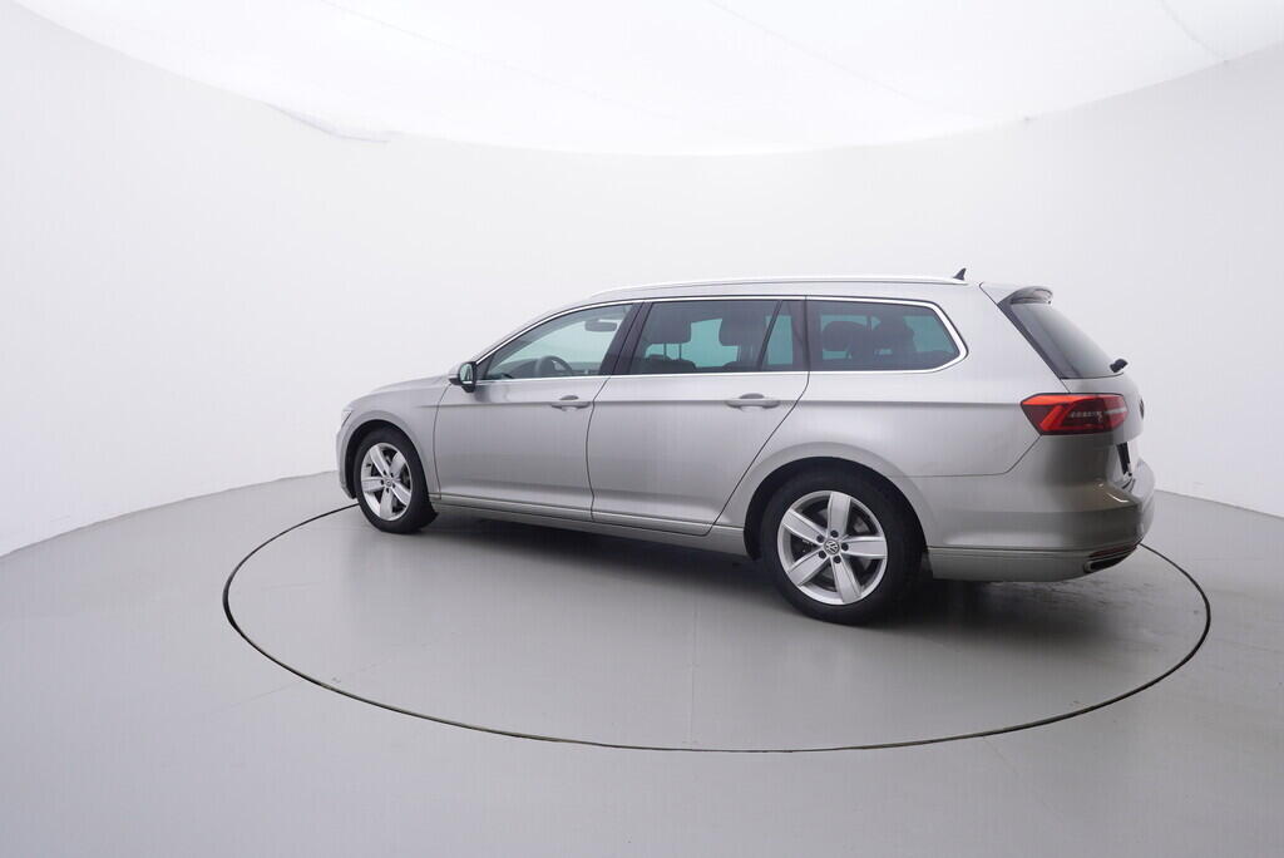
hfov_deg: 77.3
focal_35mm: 22
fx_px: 803
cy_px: 429
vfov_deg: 56.2
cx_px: 642
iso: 200
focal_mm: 15
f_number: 5
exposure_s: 1/80
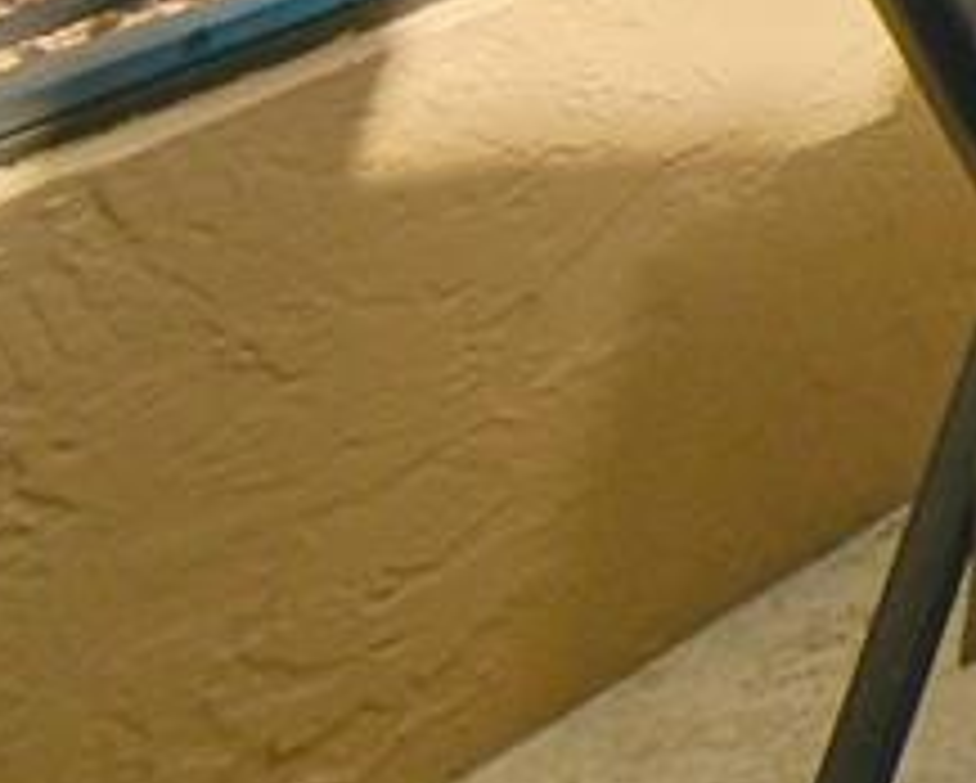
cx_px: 3139
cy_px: -1174
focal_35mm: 83
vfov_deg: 13.1
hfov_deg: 10.6
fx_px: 2400
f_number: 5
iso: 640
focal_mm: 8
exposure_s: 1/500
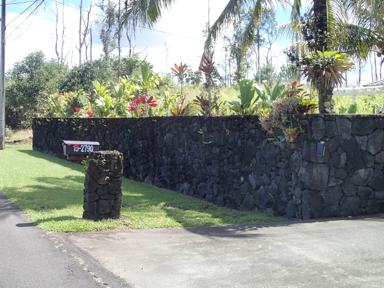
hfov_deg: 41.2
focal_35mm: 46
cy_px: 144
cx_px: 192
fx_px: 510
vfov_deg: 31.5
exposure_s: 1/250
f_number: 4.5
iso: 100
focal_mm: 8.41
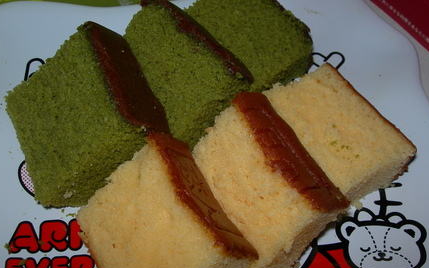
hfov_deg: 42.6
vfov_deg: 27.4
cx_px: 226
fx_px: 549
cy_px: 140
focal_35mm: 47
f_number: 4.8
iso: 50
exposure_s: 1/60.1
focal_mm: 7.8
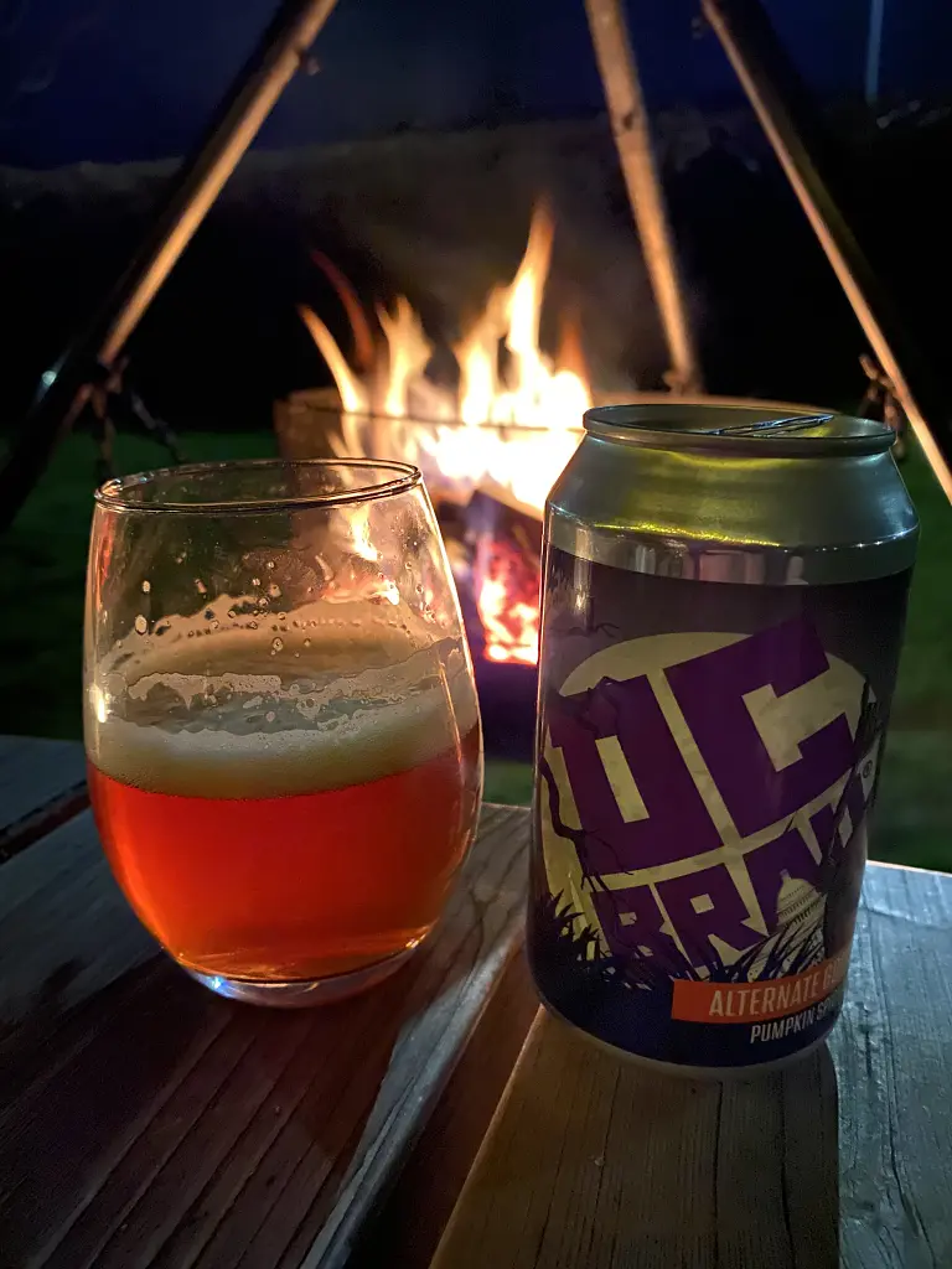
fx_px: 953
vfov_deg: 67.3
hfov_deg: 53.1
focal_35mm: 26
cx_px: 476
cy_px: 634
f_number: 1.8
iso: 2500
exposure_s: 1/8
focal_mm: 4.25
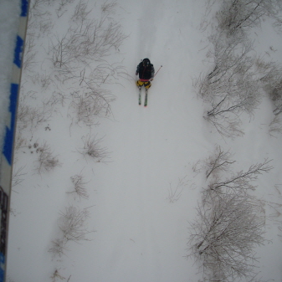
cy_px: 143
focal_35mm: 46
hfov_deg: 36.7
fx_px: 424
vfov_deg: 36.8
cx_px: 169
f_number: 7.7
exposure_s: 1/250
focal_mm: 6.3
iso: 80
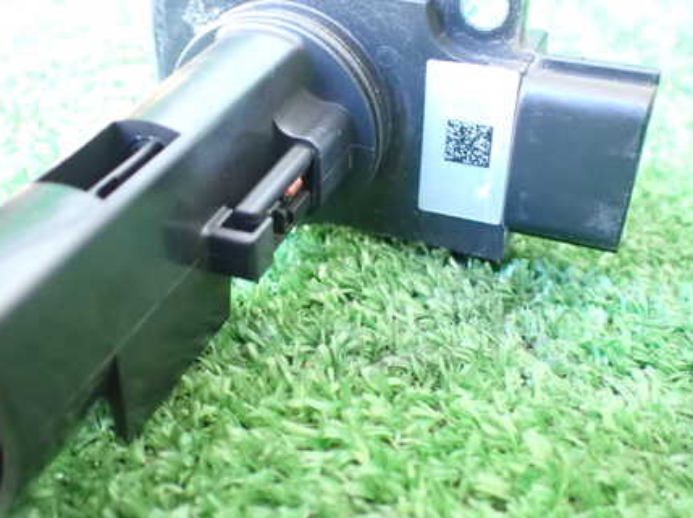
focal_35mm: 42
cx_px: 265
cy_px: 260
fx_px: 840
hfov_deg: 44.5
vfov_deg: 34.3
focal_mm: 5.4
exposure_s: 1/30
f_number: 2.3
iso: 1600
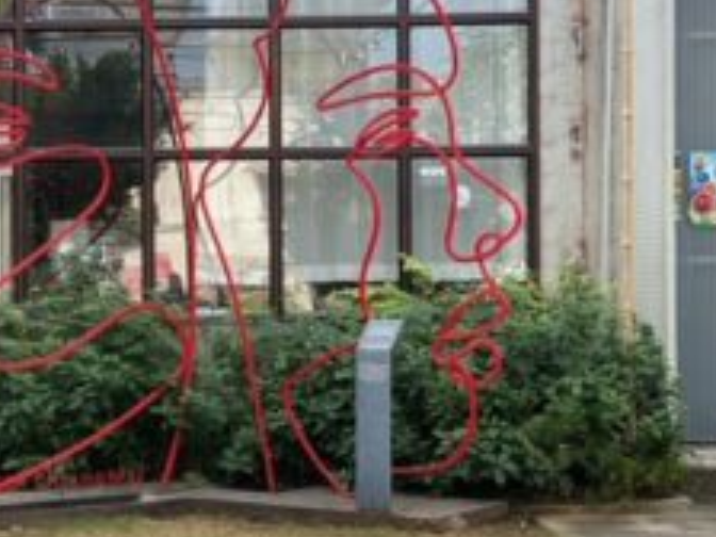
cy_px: 272
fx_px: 1924
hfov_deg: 20.7
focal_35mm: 93
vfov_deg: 15.9
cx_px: 99
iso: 25
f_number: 2
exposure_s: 1/122
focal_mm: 6
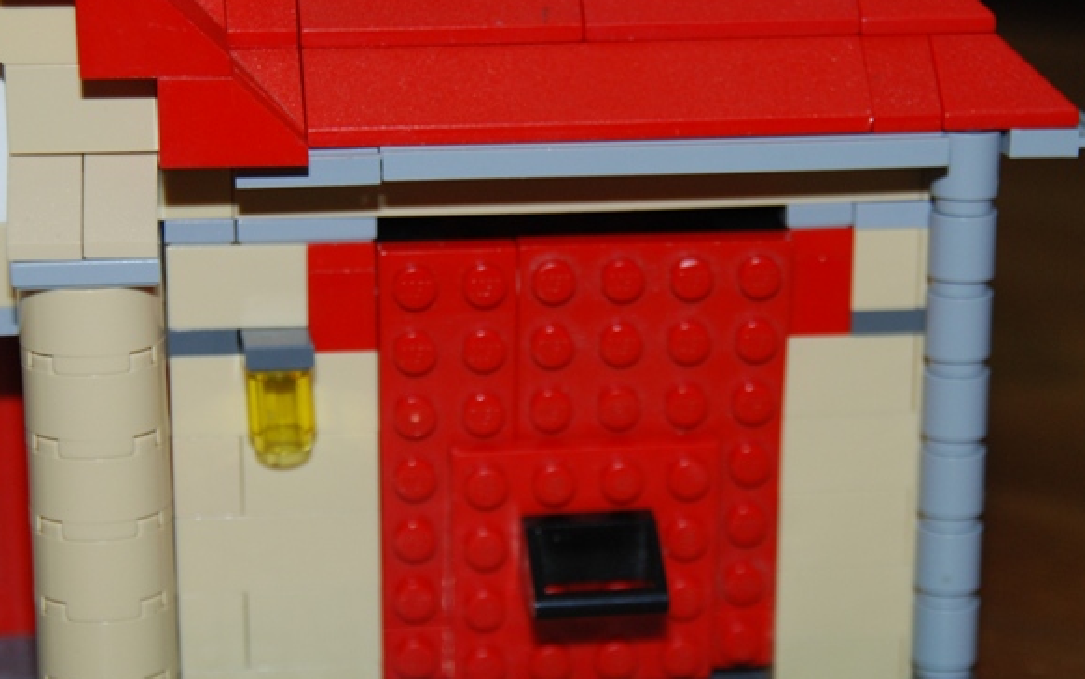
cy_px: 442
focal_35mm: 116
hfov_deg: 18.0
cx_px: 576
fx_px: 3422
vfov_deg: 11.3
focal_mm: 55
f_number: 5.3
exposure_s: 1/60
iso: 400
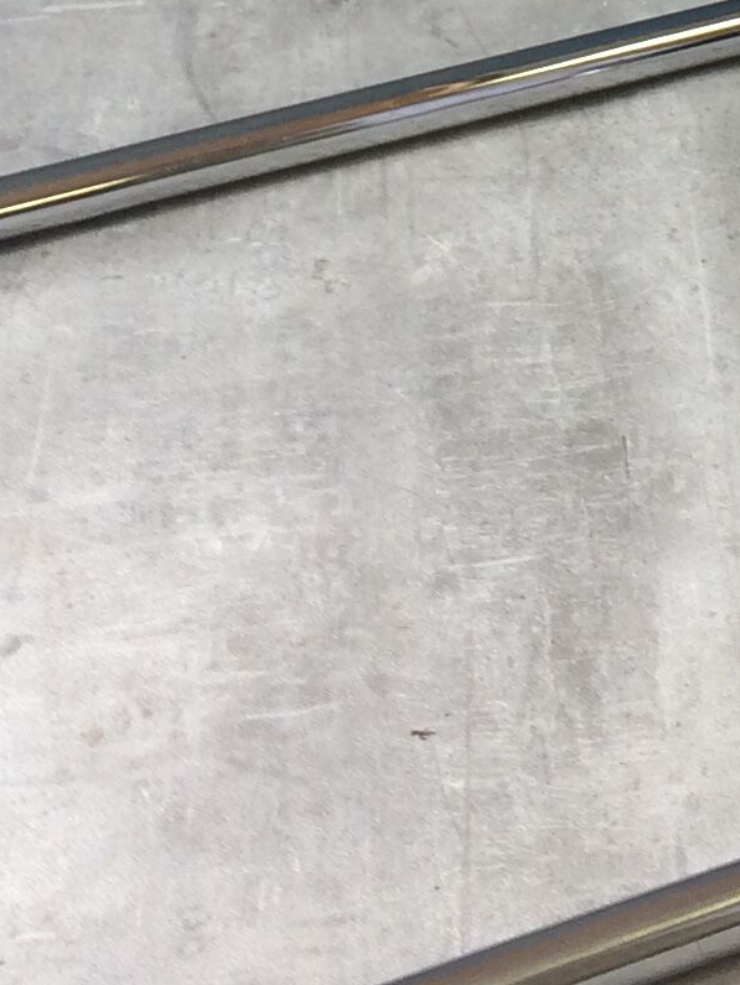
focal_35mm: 119
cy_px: -502
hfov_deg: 12.3
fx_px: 3389
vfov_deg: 15.3
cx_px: 767
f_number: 2.2
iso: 50
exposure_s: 1/50
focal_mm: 4.15
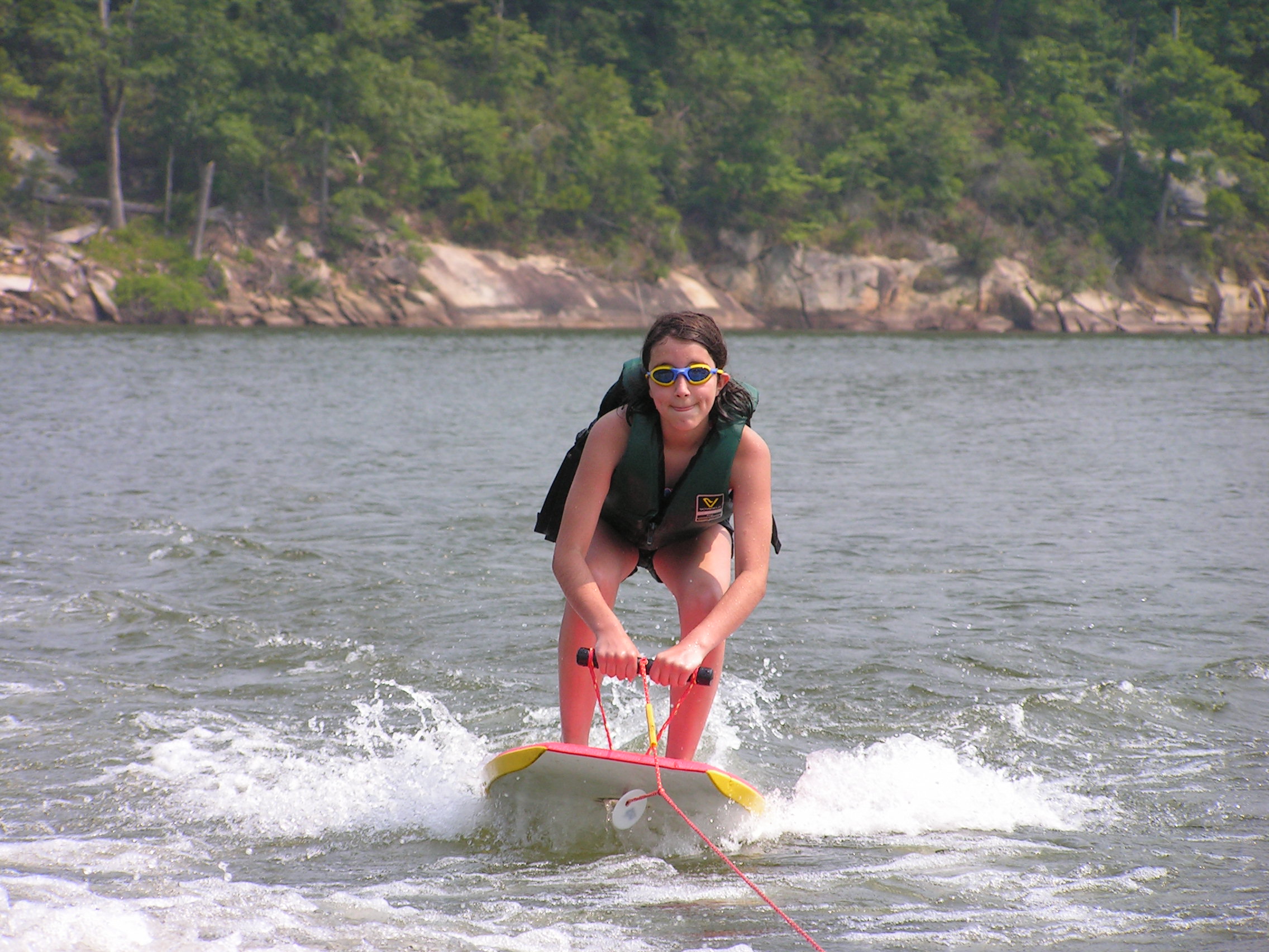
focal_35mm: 229
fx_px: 8395
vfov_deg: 6.5
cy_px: 476
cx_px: 634
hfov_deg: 8.6
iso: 50
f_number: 3.2
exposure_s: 1/1000
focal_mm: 38.1
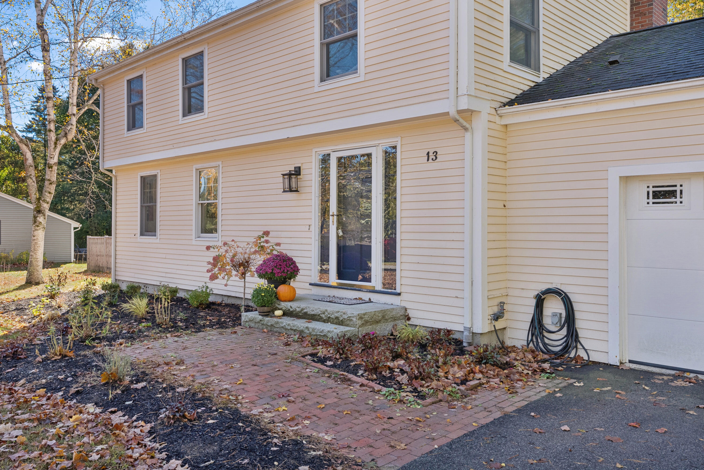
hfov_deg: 63.6
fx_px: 567
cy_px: 235
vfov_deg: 45.0
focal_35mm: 29
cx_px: 352
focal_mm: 29
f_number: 7.1
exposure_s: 1/160
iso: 320
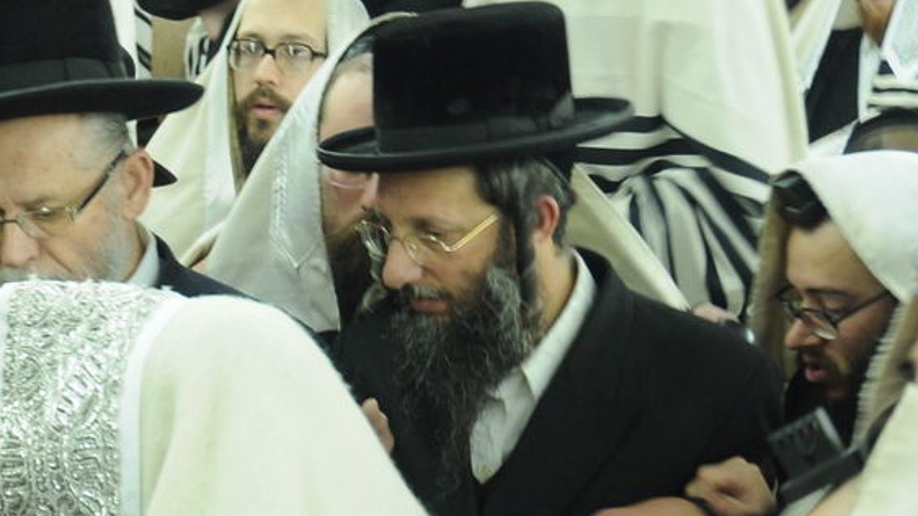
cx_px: -60
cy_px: 722
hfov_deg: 23.4
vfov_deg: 13.4
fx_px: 2093
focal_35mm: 86
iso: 500
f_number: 4
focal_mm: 22
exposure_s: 1/25
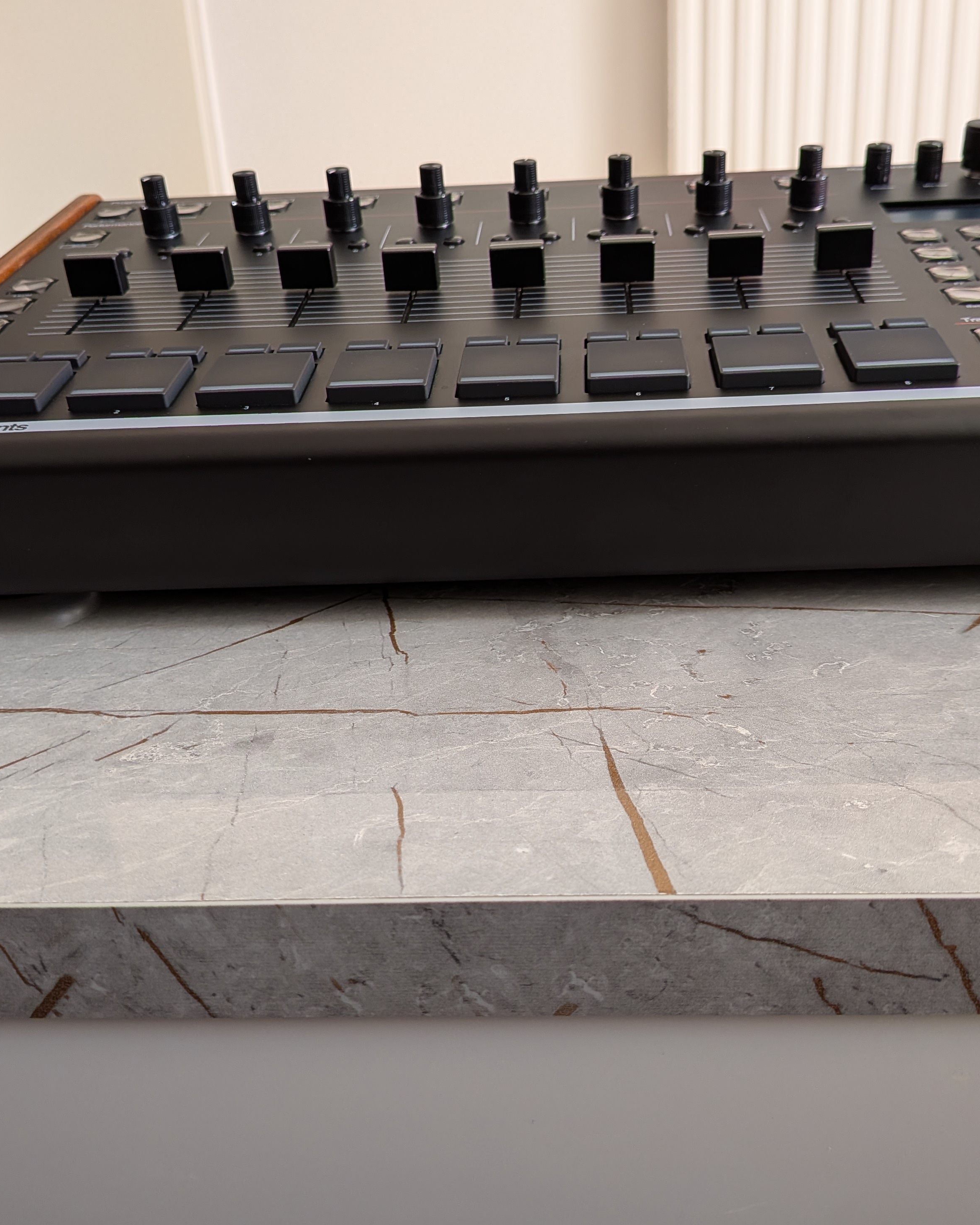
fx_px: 1160
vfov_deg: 55.7
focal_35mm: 32
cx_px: 519
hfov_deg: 45.8
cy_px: 600
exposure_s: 1/25
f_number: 1.7
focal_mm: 4.53
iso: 97
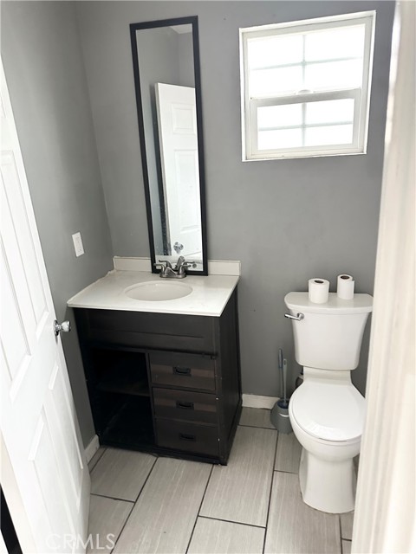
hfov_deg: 56.8
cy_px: 277
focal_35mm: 24
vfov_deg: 71.6
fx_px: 385
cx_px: 208
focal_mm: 6.86
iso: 500
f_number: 1.78
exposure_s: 1/60
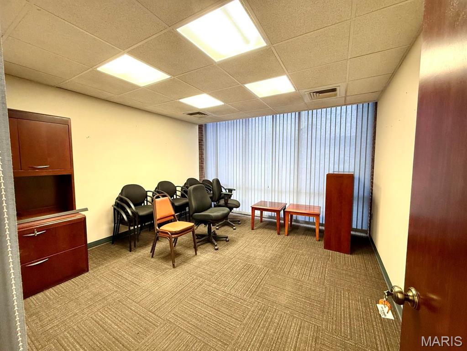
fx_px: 189
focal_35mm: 14
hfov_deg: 102.0
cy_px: 176
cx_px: 234
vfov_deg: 85.7
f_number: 2.2
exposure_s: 1/60
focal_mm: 2.22
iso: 250
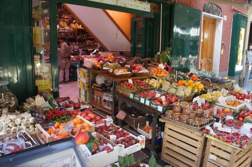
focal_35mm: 27
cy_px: 84
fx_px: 189
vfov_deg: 47.9
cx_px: 126
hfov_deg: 67.4
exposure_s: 1/250
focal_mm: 18
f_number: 4.5
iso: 1000
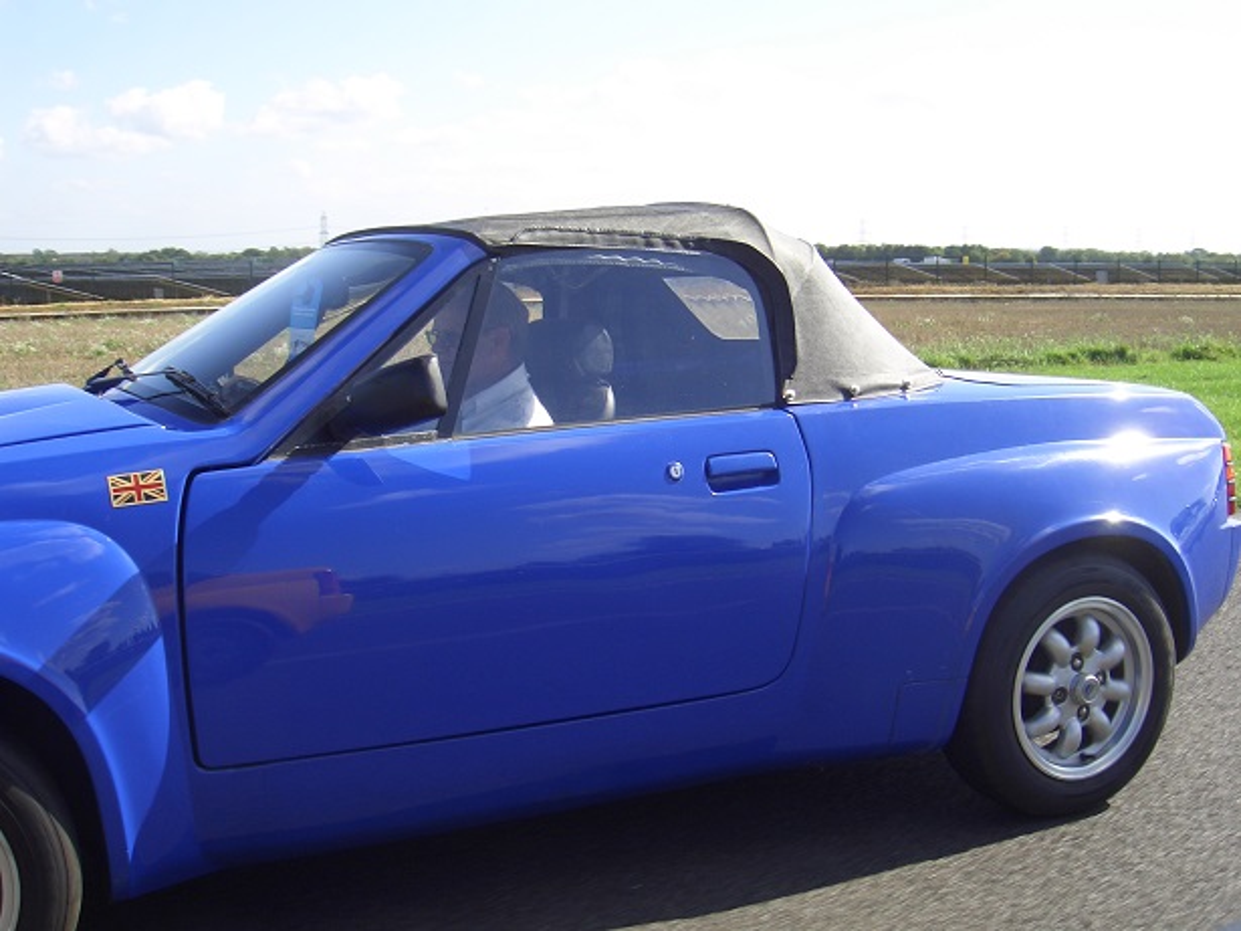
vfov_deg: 36.8
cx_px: 620
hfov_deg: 47.9
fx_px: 1398
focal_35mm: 39
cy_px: 466
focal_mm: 8
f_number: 4.8
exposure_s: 1/250
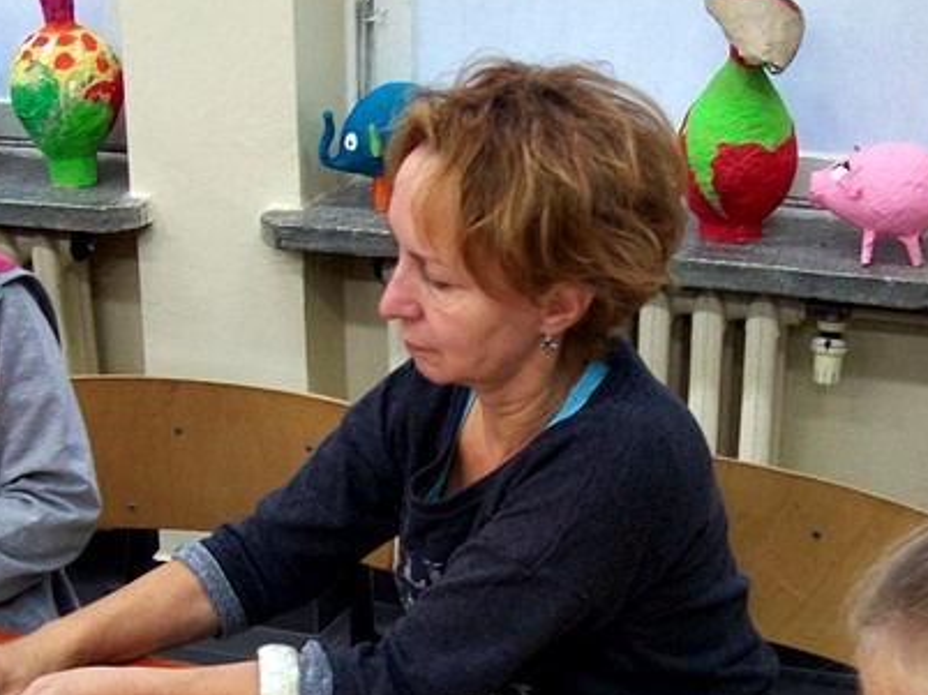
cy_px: 581
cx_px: 443
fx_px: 1795
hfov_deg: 29.0
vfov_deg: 21.6
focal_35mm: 67
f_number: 2.7
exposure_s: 1/30
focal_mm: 6
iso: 112
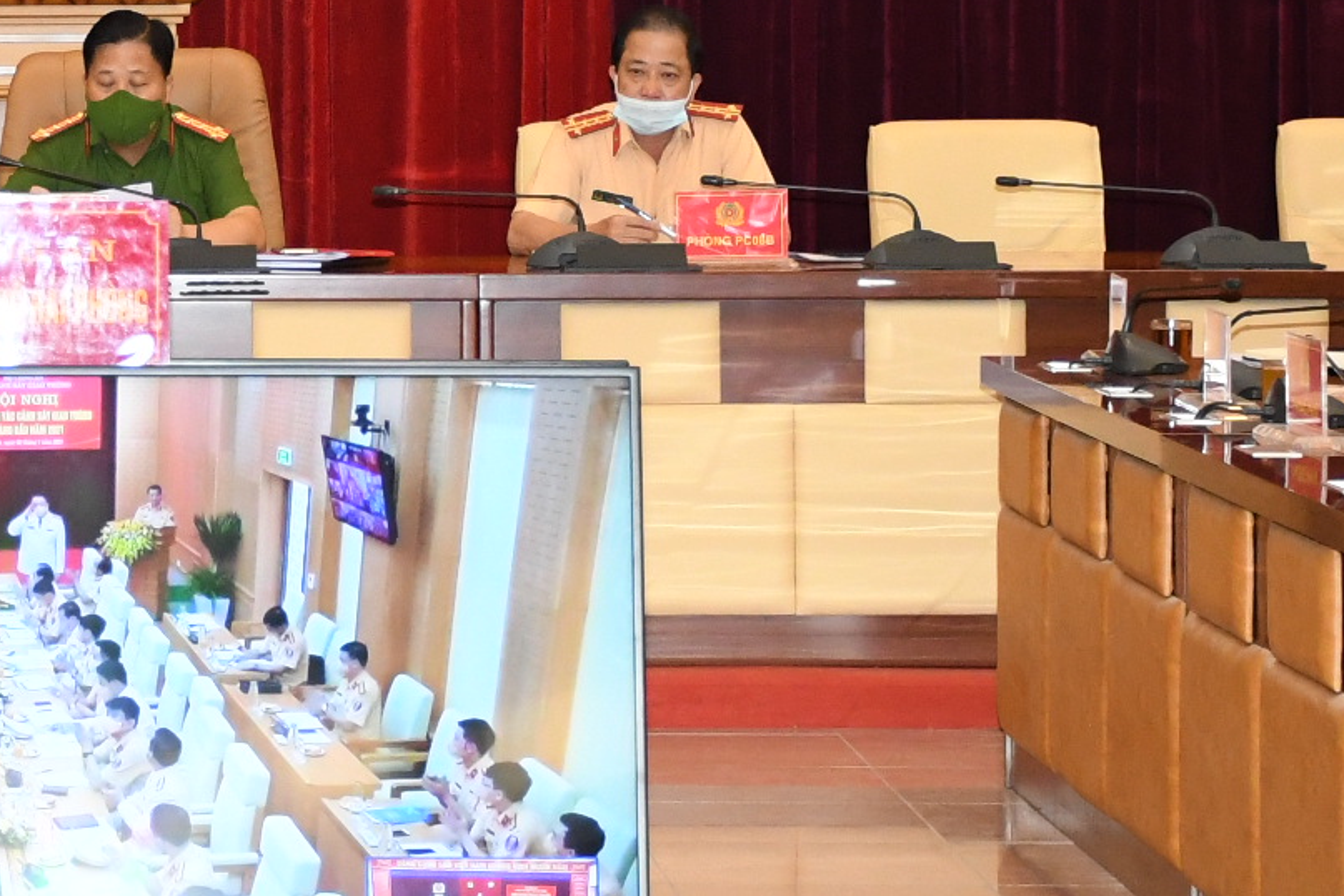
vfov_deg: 7.8
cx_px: 28
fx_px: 6570
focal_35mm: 176
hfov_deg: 11.6
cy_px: 5
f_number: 4.2
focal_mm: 34
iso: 2000
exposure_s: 1/200
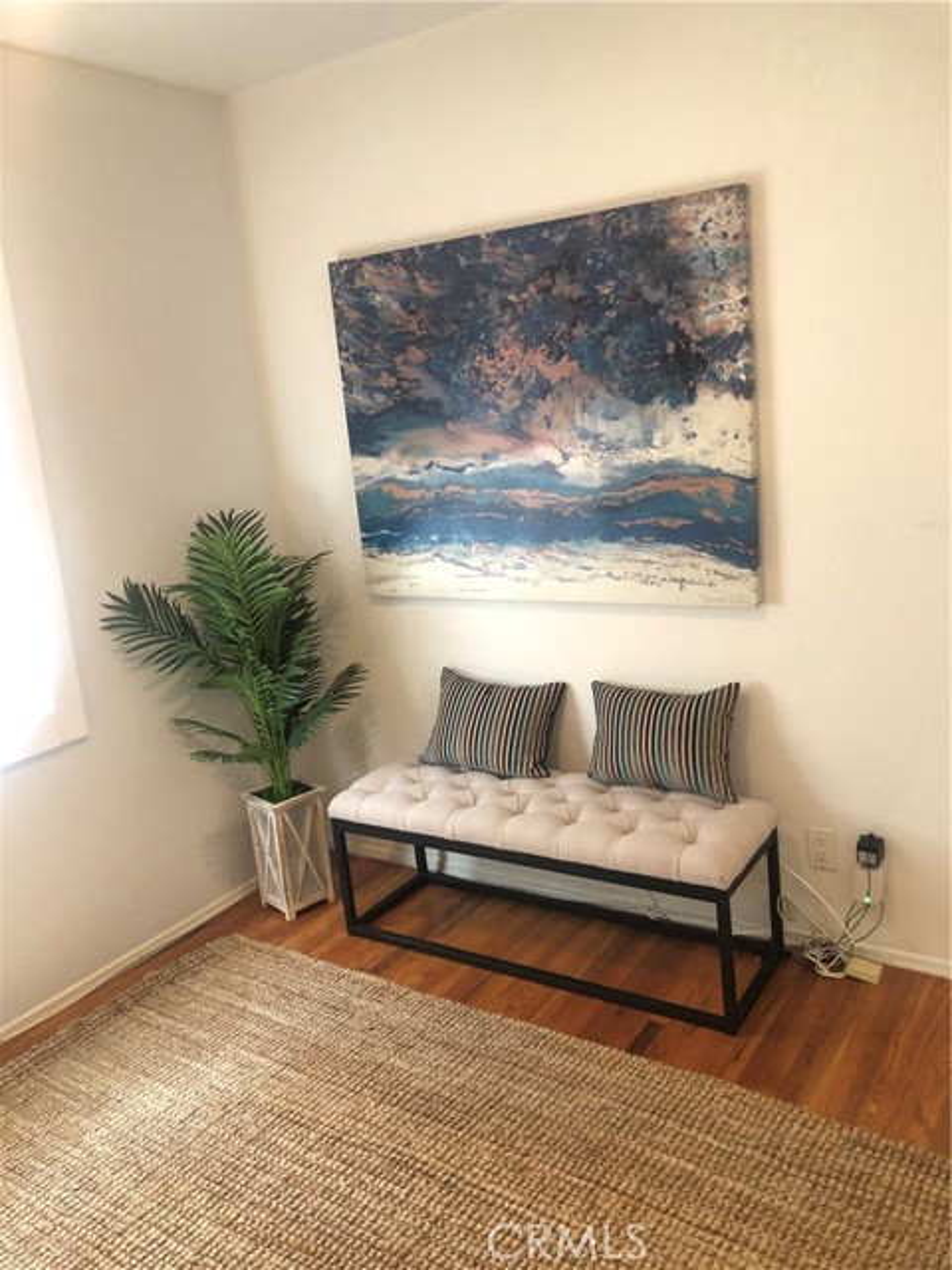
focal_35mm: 28
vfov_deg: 63.4
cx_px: 476
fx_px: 1027
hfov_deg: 49.7
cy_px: 635
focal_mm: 3.99
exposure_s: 1/13
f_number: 1.8
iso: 100
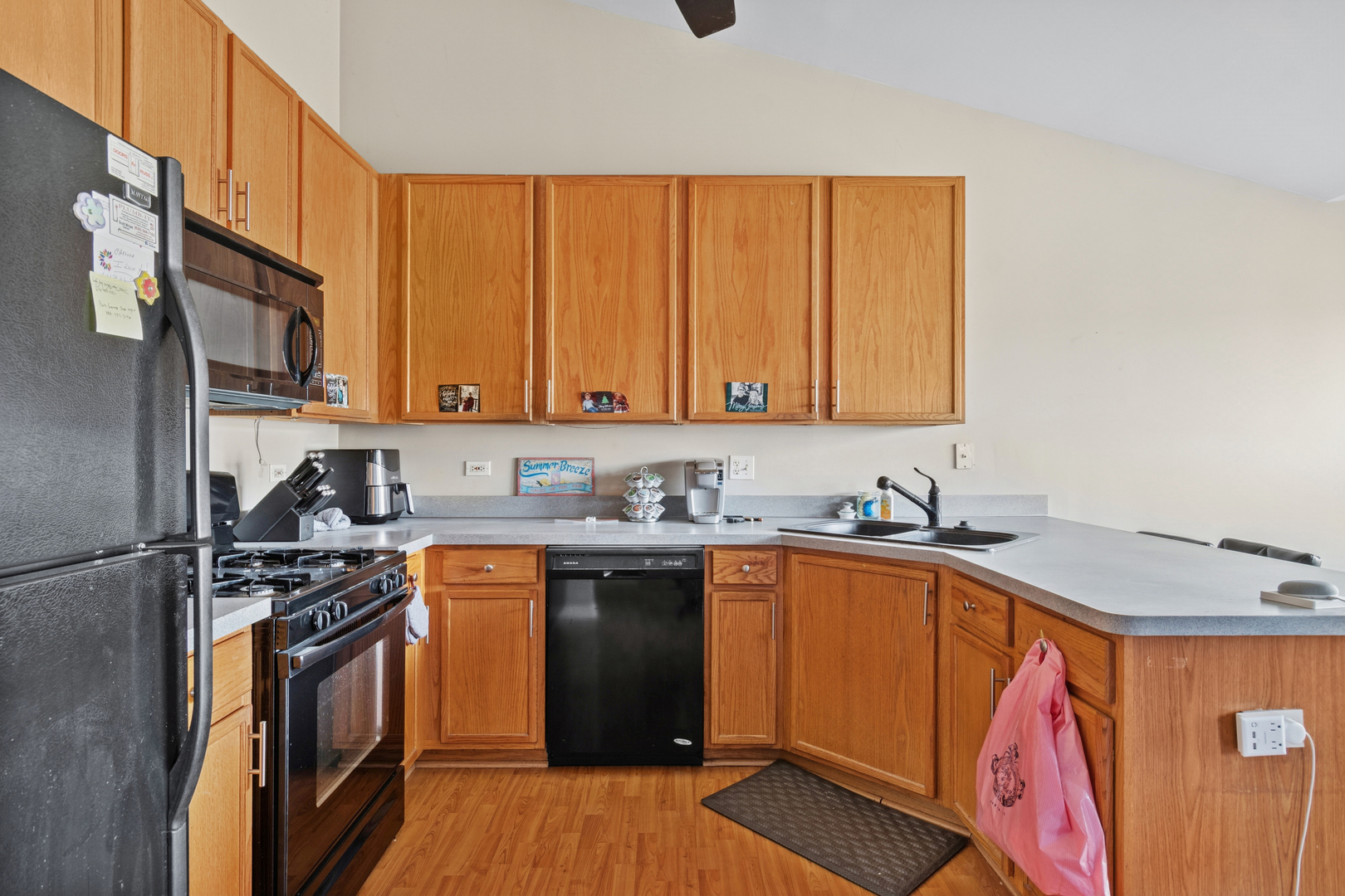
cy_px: 448
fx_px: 672
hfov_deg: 90.0
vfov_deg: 67.4
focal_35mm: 18
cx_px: 672
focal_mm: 12
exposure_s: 1/5
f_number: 8
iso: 250
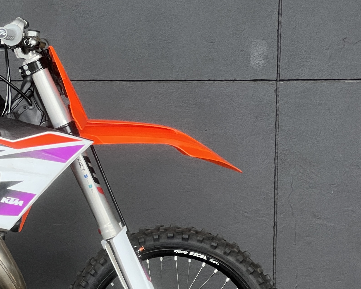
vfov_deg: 8.1
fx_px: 2030
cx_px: -75
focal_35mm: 190
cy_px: 221
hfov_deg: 10.0
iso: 80
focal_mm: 9
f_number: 2.8
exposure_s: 1/99
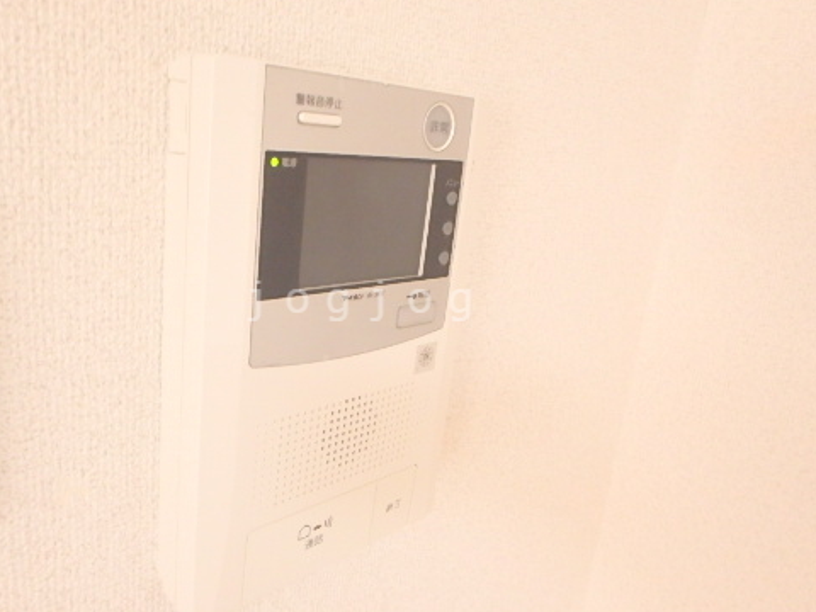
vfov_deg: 49.7
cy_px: 301
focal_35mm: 28
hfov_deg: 63.3
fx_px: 660
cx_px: 364
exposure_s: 1/30
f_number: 3.5
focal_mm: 3.7
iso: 800
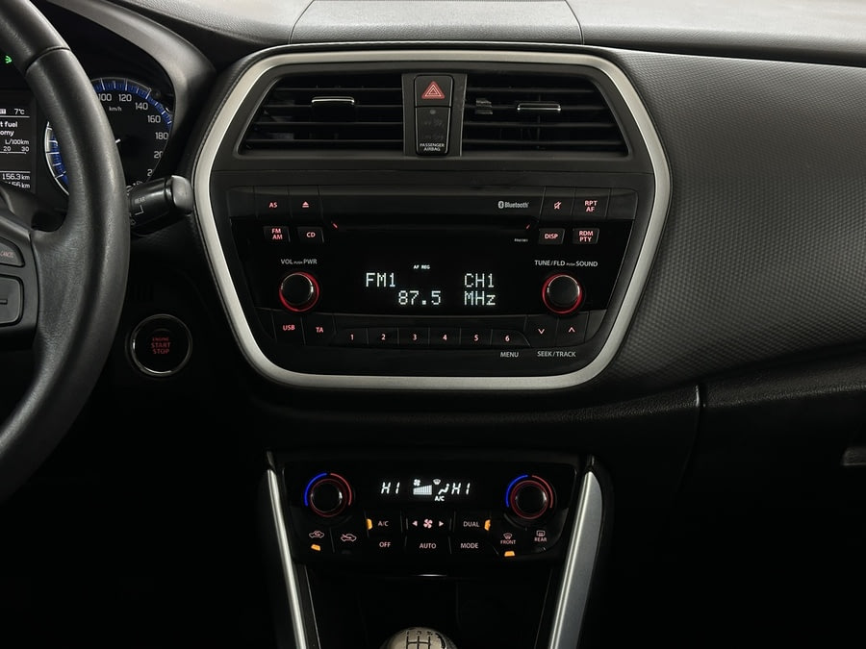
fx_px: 1201
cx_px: 433
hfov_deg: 39.7
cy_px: 324
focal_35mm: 48
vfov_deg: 30.3
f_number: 1.78
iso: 250
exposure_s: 1/50
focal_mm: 6.86
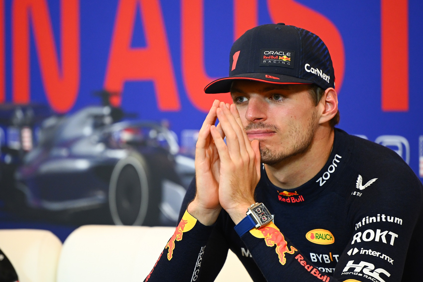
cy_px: 141
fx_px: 3523
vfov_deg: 4.6
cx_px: 212
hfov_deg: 6.9
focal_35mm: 300
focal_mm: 200
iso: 1250
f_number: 2.8
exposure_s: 1/250
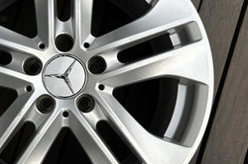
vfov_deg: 29.8
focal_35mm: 45
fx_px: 310
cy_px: 83
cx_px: 65
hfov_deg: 42.5
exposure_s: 1/393
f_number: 1.78
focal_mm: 6.86
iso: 80
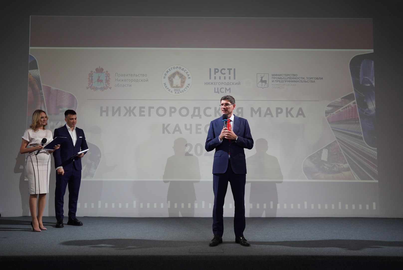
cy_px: 135
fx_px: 392
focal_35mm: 35
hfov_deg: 54.4
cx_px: 202
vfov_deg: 37.9
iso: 1000
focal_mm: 35
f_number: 5.6
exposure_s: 1/100
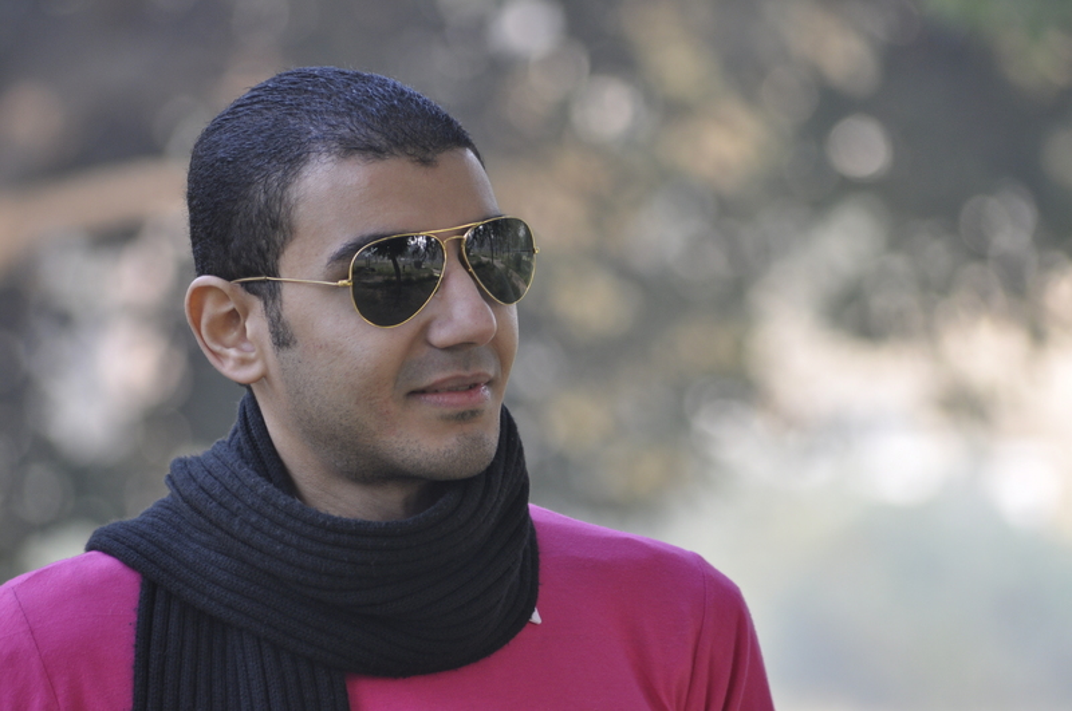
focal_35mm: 330
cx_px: 536
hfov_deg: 6.3
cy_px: 356
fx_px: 9813
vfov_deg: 4.2
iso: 400
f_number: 5
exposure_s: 1/125
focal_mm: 220
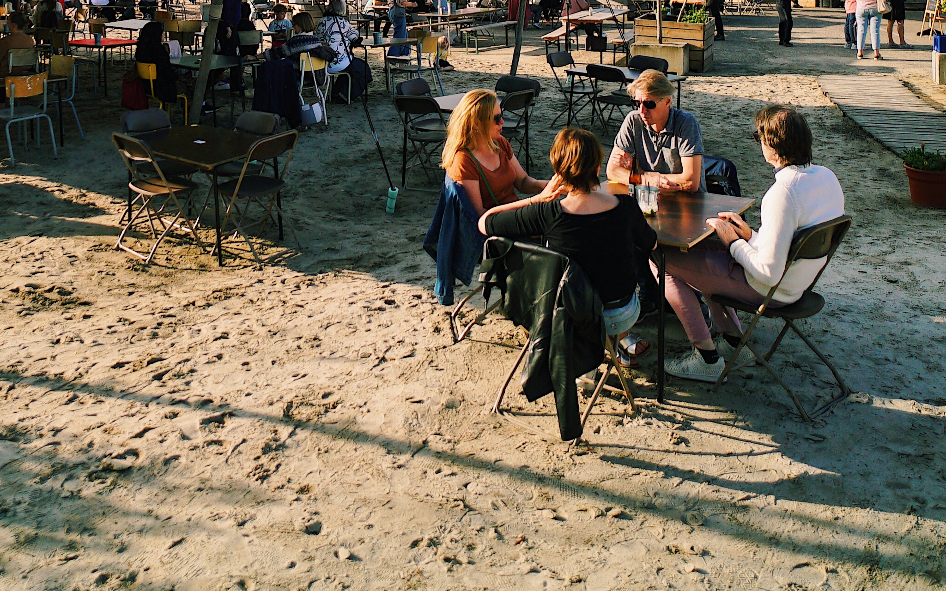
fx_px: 980
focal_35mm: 38
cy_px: -59
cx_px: 316
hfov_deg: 50.6
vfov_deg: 30.1
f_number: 2.8
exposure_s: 1/3200
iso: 200
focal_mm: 18
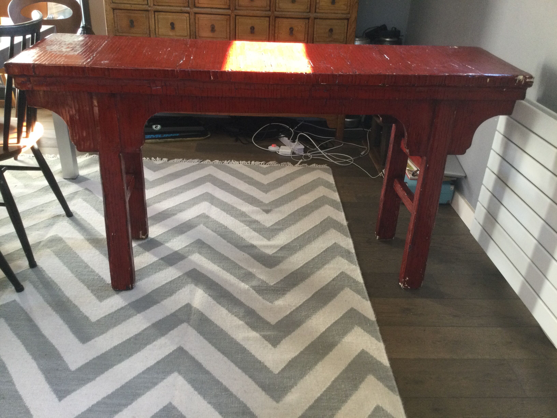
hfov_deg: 58.4
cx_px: 278
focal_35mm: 31
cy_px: 209
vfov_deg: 45.4
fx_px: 499
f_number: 2.4
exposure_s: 1/33
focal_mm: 3.3
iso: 125
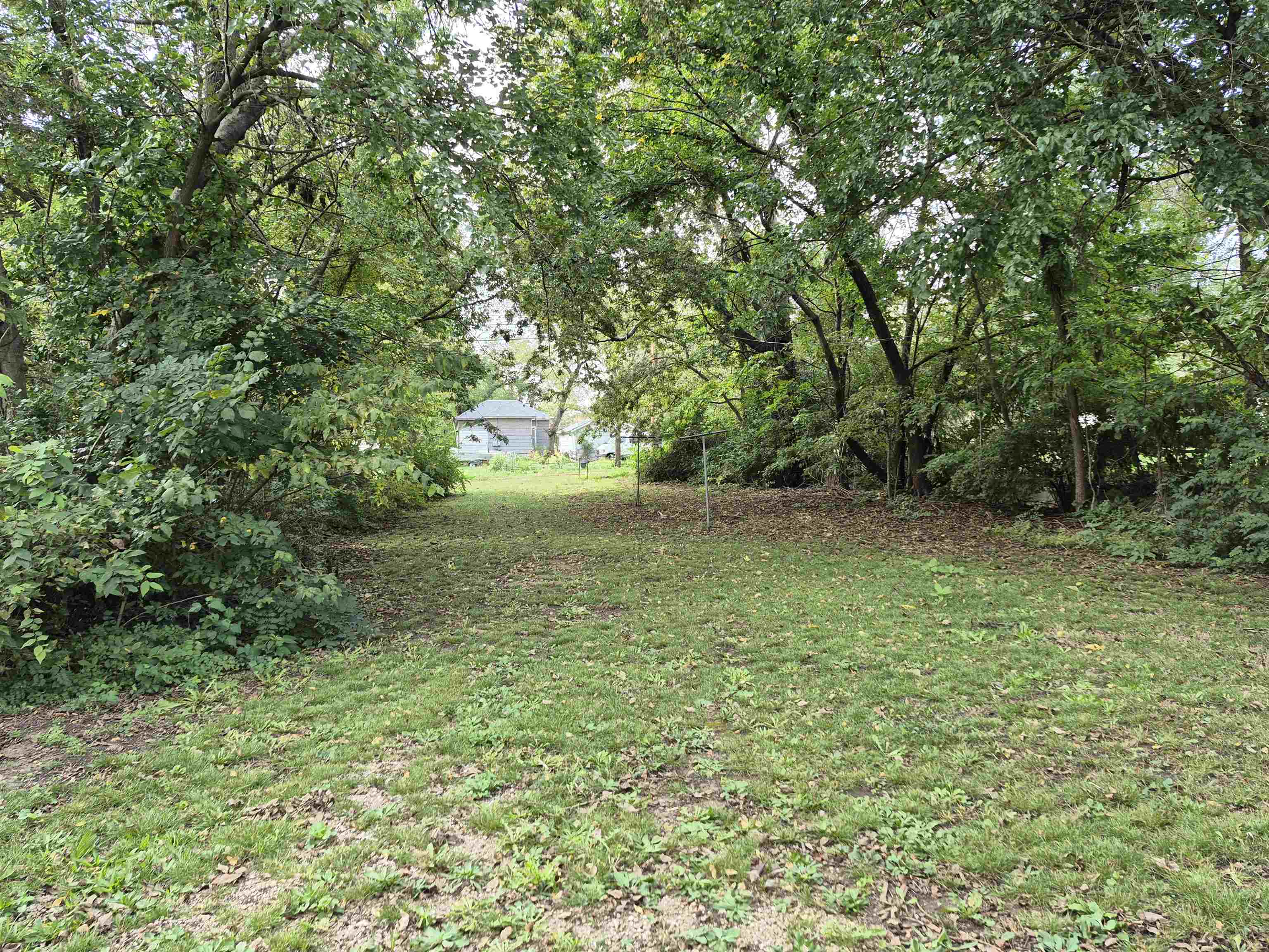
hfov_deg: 73.9
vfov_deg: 58.9
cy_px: 476
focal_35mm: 23
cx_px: 634
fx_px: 843
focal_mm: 5.4
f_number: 1.8
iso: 32
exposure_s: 1/180
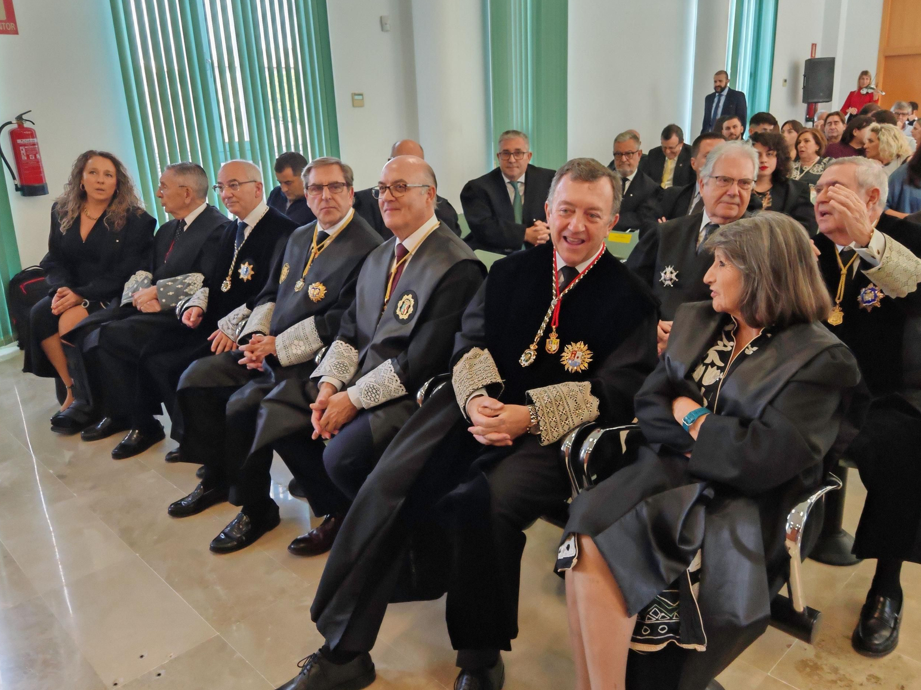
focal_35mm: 28
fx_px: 745
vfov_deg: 49.7
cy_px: 343
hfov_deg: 63.4
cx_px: 473
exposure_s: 1/210
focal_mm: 6.67
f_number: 1.9
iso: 400
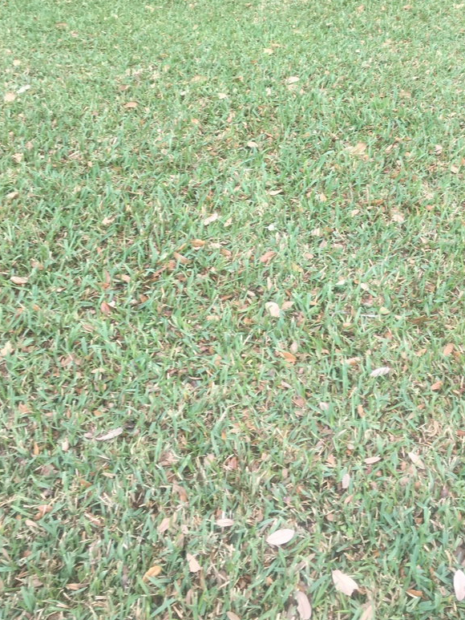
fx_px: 806
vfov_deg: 41.1
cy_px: 175
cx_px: 337
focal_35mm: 45
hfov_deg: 31.7
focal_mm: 4.15
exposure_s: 1/120
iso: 40
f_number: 2.2
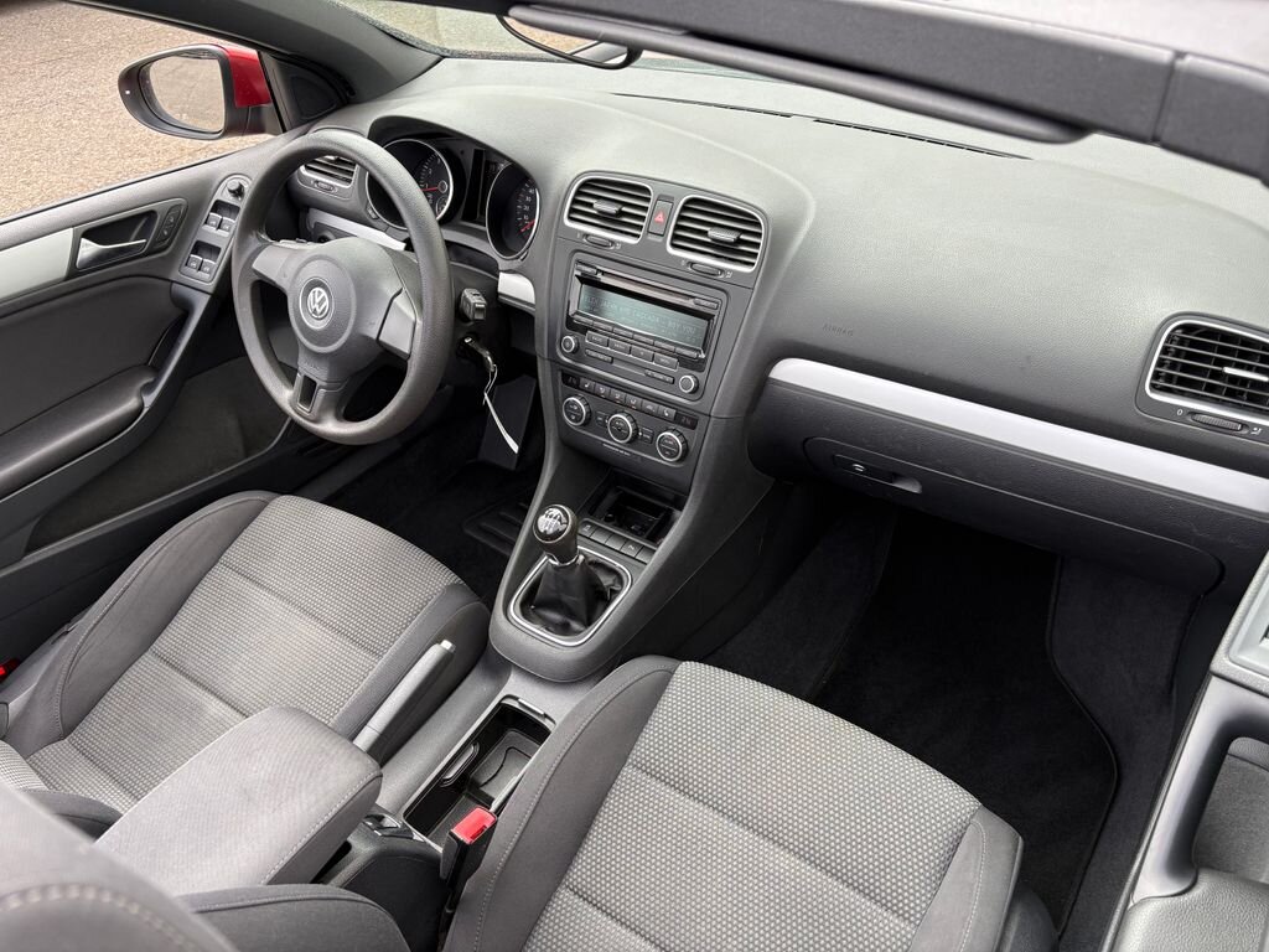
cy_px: 476
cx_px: 634
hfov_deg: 67.3
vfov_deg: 53.1
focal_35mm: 26
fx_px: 953
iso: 50
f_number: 1.6
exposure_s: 1/365
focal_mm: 5.96
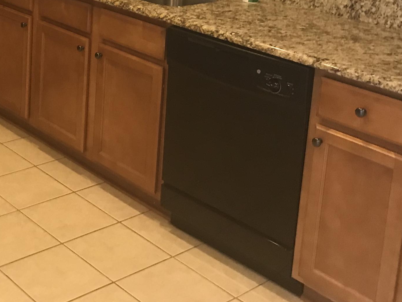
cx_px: 43
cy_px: -19
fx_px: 708
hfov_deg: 30.3
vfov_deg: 22.8
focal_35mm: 61
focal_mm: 3.99
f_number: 1.8
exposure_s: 1/15
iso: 80
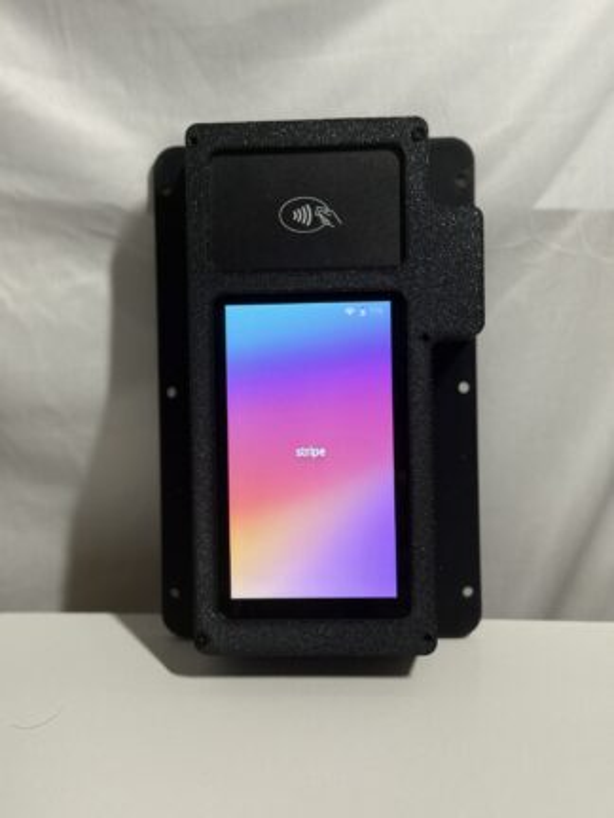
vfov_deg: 39.7
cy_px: 409
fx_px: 1135
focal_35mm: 48
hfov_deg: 30.3
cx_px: 307
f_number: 1.78
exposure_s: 1/60
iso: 160
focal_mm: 6.76
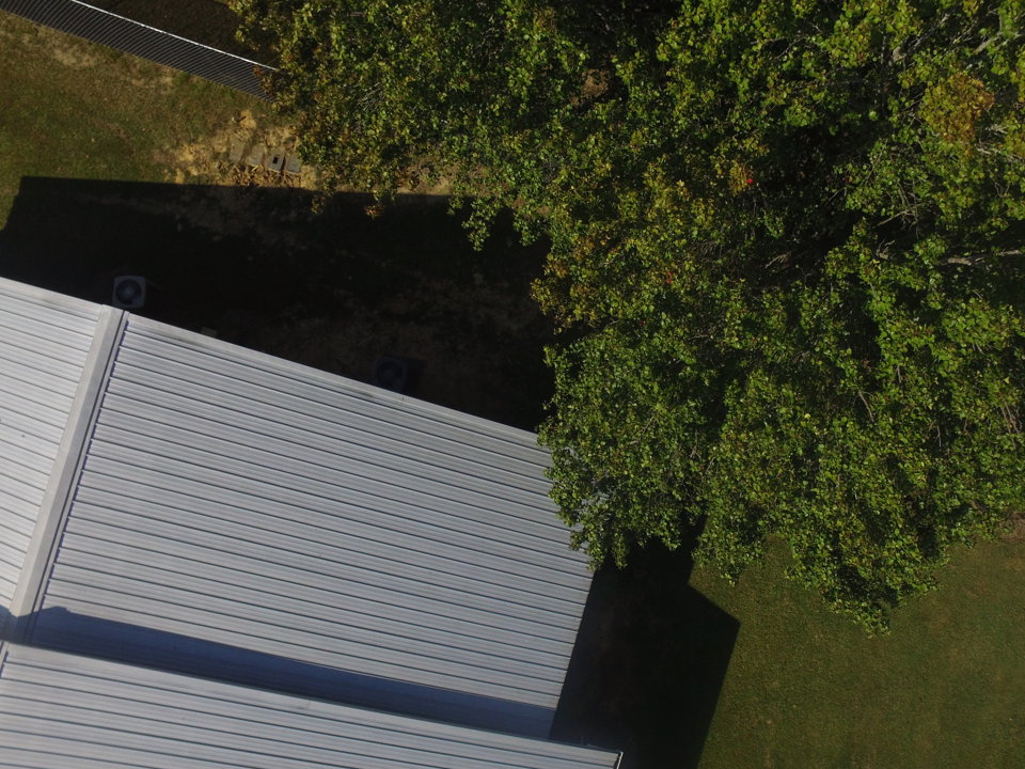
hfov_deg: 68.6
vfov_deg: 54.7
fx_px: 740
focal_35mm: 25
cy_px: 430
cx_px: 624
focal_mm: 3.61
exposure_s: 1/2062
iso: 100
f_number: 2.8
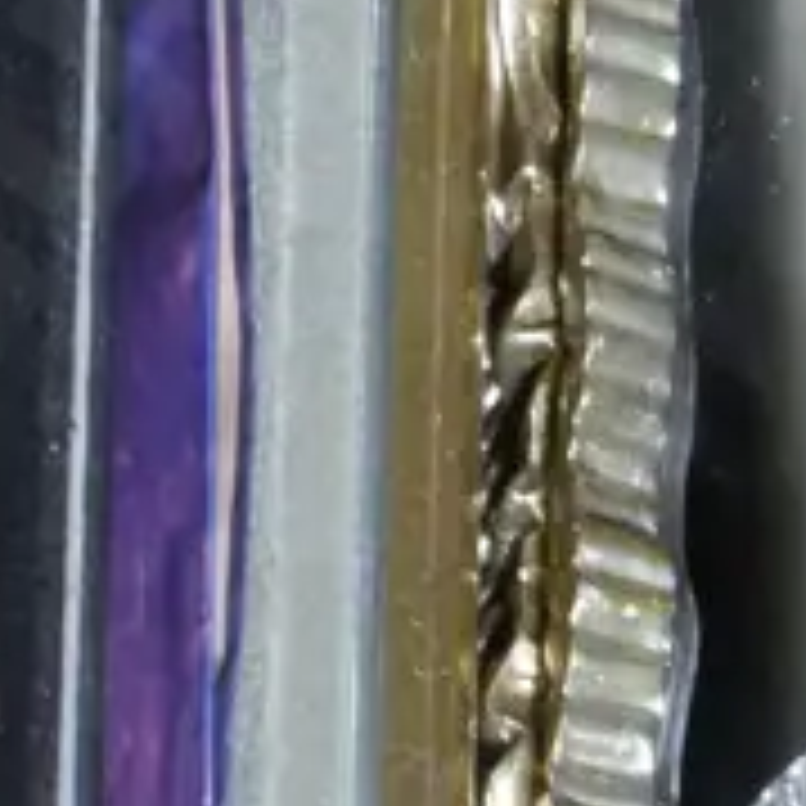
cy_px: 72
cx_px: 83
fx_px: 6401
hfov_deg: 7.2
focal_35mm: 243
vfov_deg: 7.2
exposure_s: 1/60
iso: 3200
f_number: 5.6
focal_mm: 24
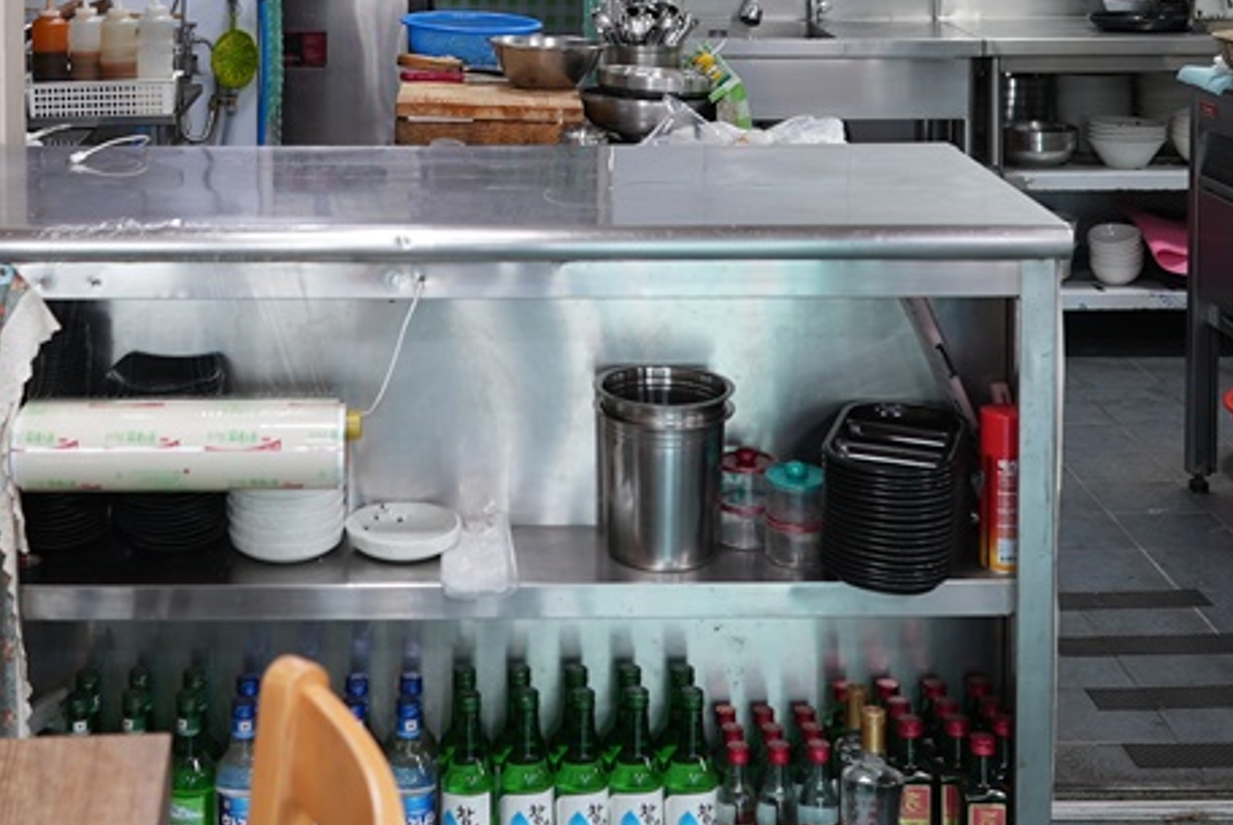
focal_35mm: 61
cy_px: -128
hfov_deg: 32.7
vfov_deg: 21.0
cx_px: 465
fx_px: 2091
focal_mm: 24
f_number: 3.2
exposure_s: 1/30
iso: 160
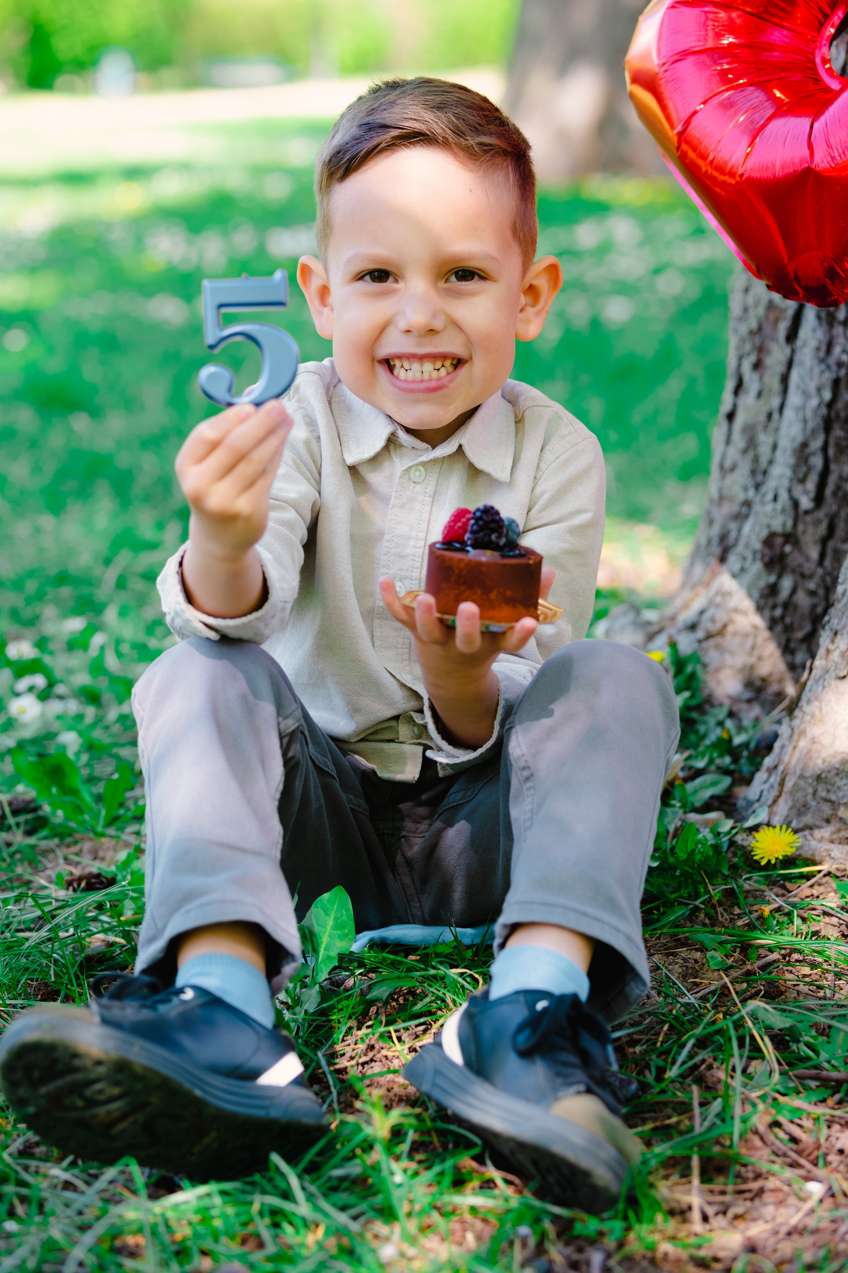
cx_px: 424
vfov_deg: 24.2
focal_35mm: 84
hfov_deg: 16.3
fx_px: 2968
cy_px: 636
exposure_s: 1/320
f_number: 2.8
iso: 250
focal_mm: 56
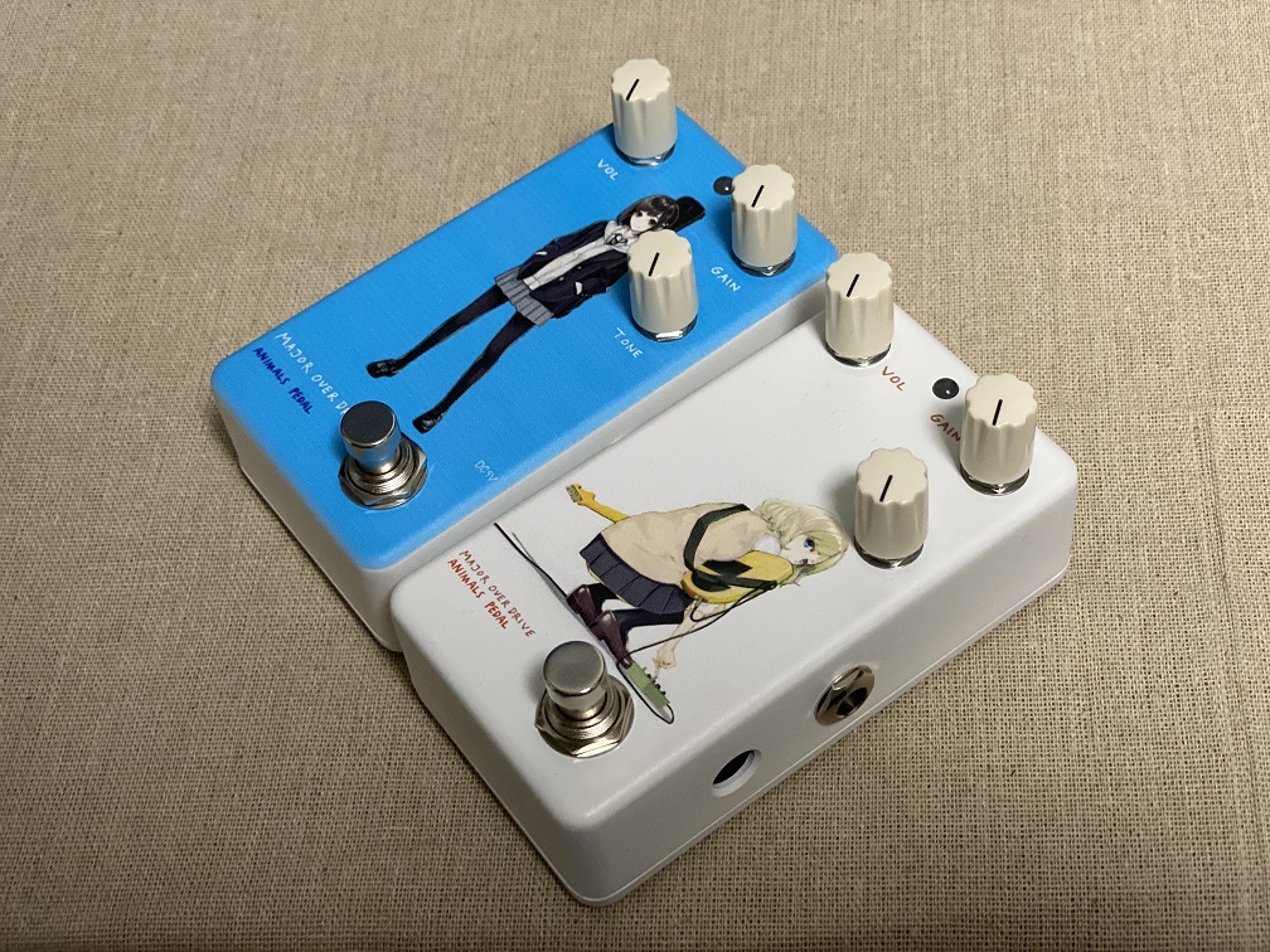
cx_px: 635
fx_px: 1908
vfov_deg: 28.0
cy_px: 476
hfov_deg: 36.8
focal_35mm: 52
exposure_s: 1/100
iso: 200
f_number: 2
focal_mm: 6
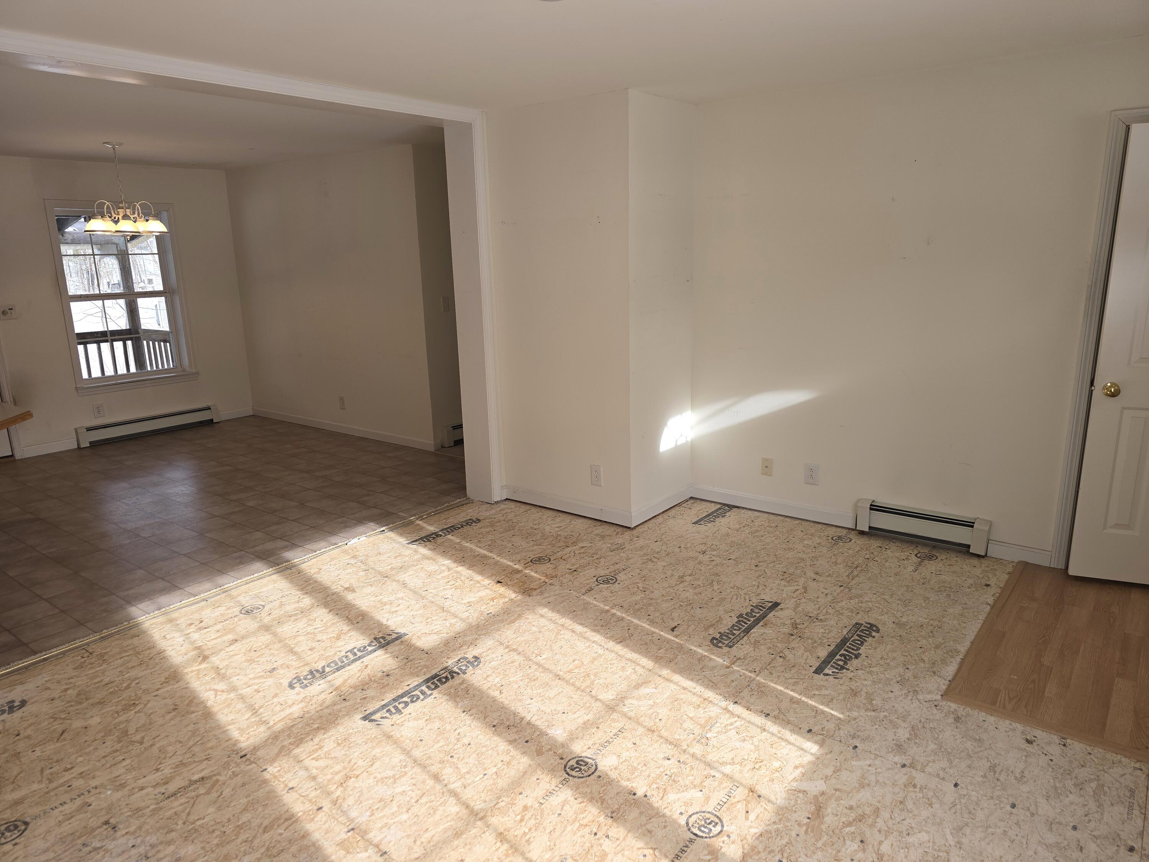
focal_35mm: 23
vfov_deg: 58.9
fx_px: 763
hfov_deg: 73.9
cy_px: 431
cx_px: 574
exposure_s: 1/141
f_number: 1.7
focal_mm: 6.3
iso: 12
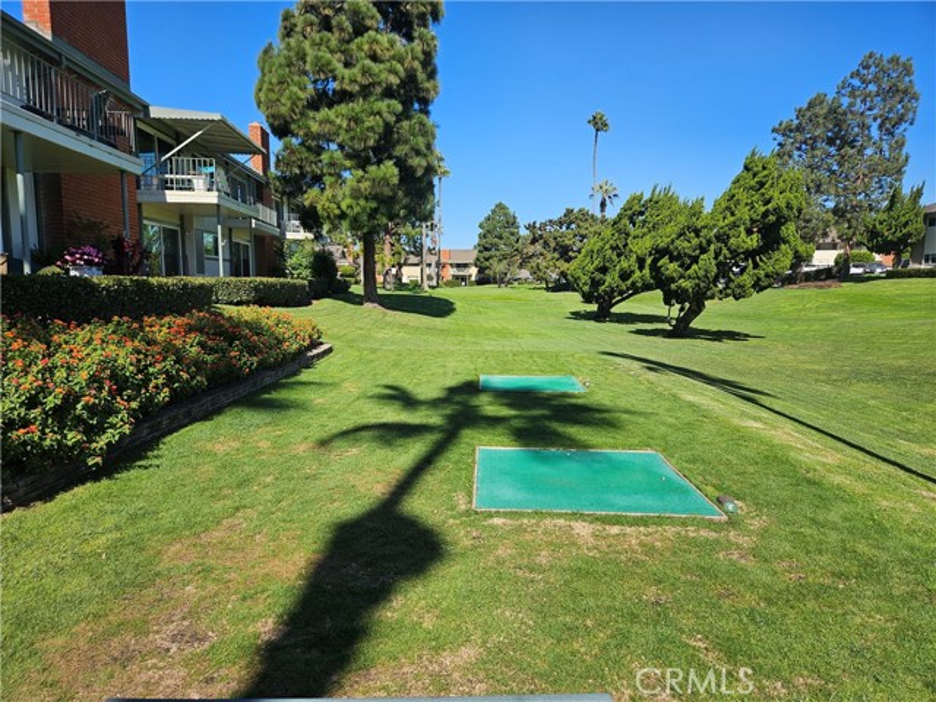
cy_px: 351
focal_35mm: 23
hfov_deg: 73.9
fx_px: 622
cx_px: 468
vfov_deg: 58.9
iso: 25
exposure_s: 1/1920
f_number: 1.8
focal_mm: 5.4
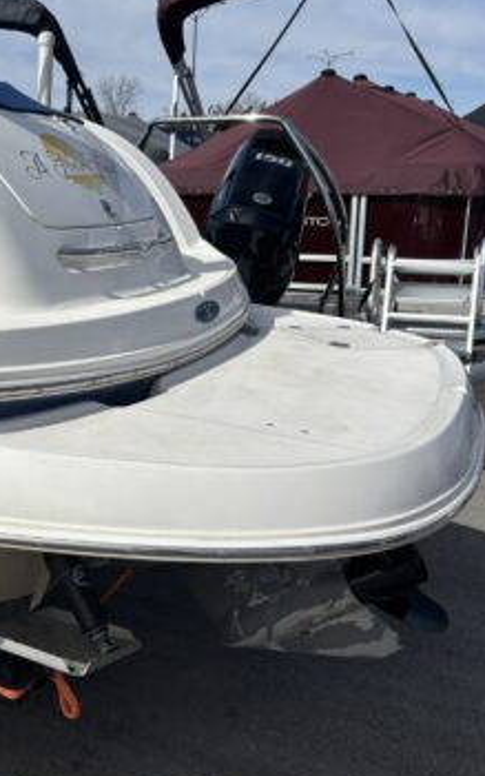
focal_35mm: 42
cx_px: 52
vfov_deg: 47.2
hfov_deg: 29.4
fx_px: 888
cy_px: 399
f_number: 1.6
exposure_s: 1/8333
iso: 50
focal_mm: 5.96
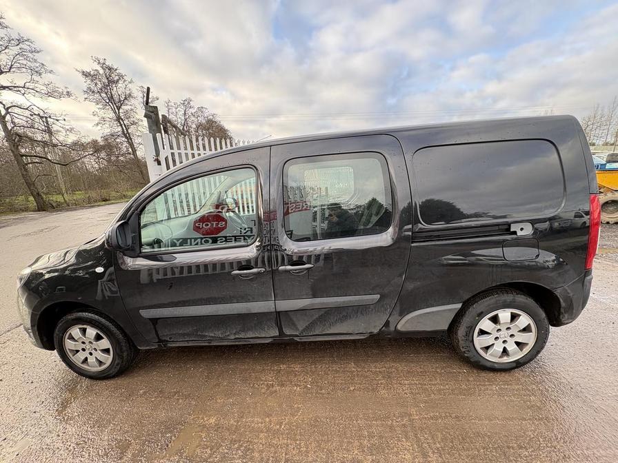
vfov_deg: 85.7
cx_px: 309
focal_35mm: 14
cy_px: 232
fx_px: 250
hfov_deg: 102.1
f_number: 2.2
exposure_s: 1/99
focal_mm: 2.22
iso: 64
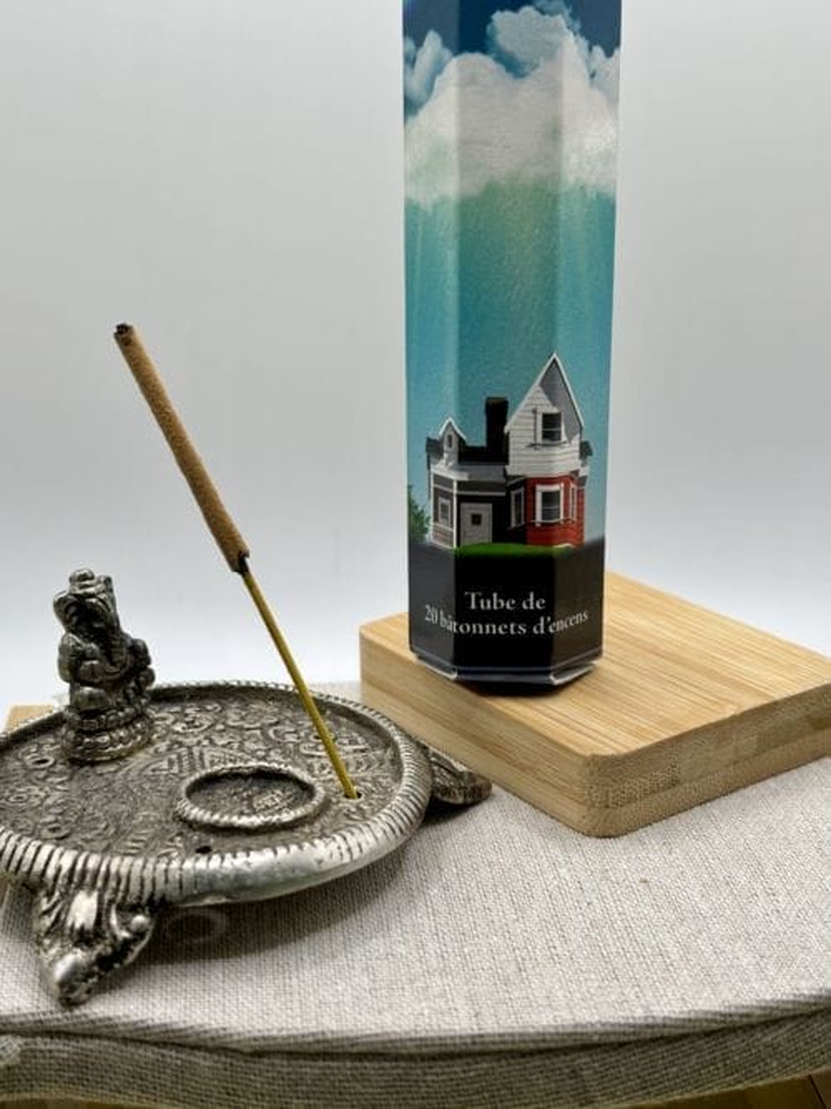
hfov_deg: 28.0
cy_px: 554
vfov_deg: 36.8
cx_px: 416
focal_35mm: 52
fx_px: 1665
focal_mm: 5.96
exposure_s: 1/164
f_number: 1.6
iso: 32
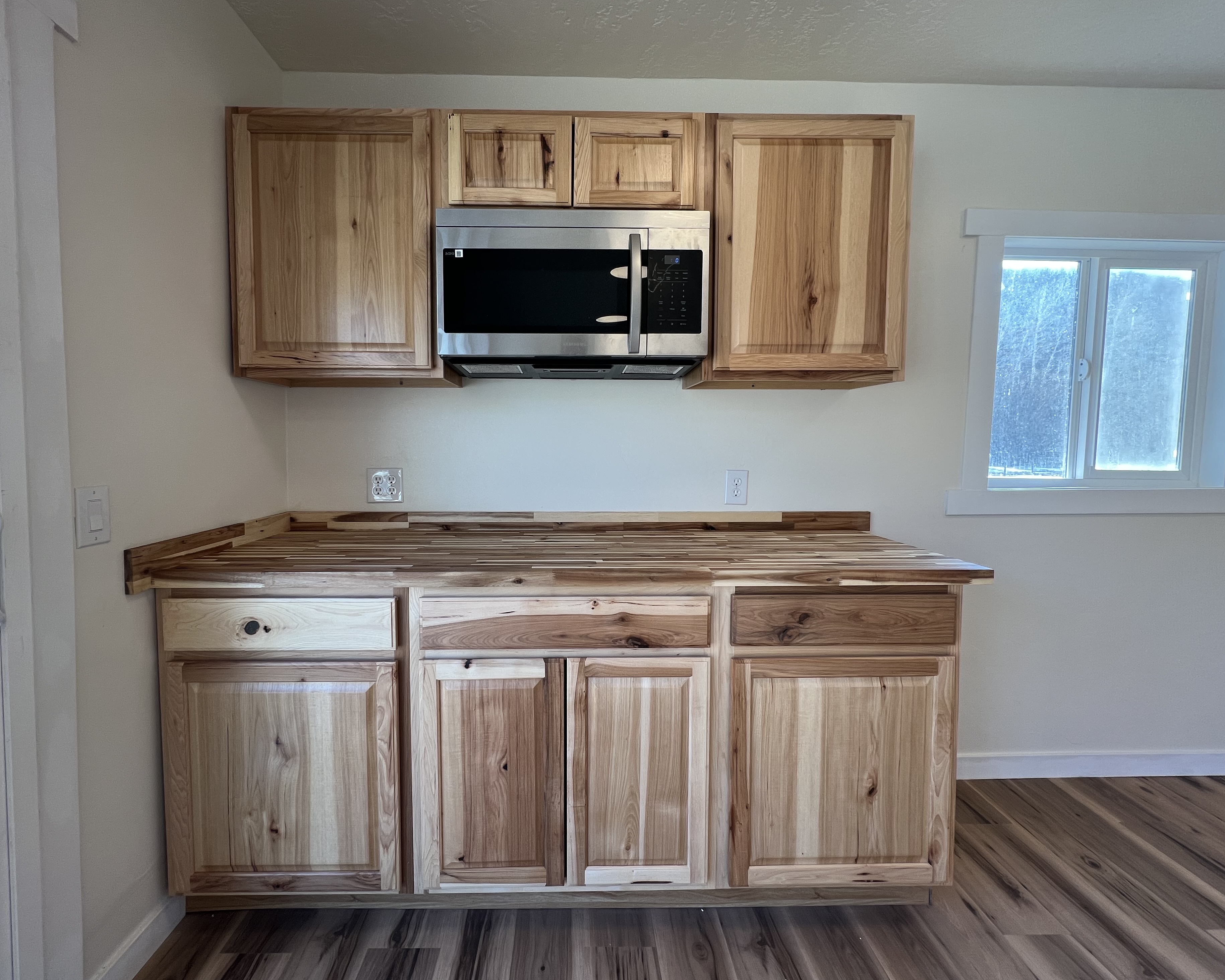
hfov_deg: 100.6
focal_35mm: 14
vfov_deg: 88.0
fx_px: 508
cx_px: 584
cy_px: 477
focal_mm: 1.57
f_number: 1.8
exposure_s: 1/120
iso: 64
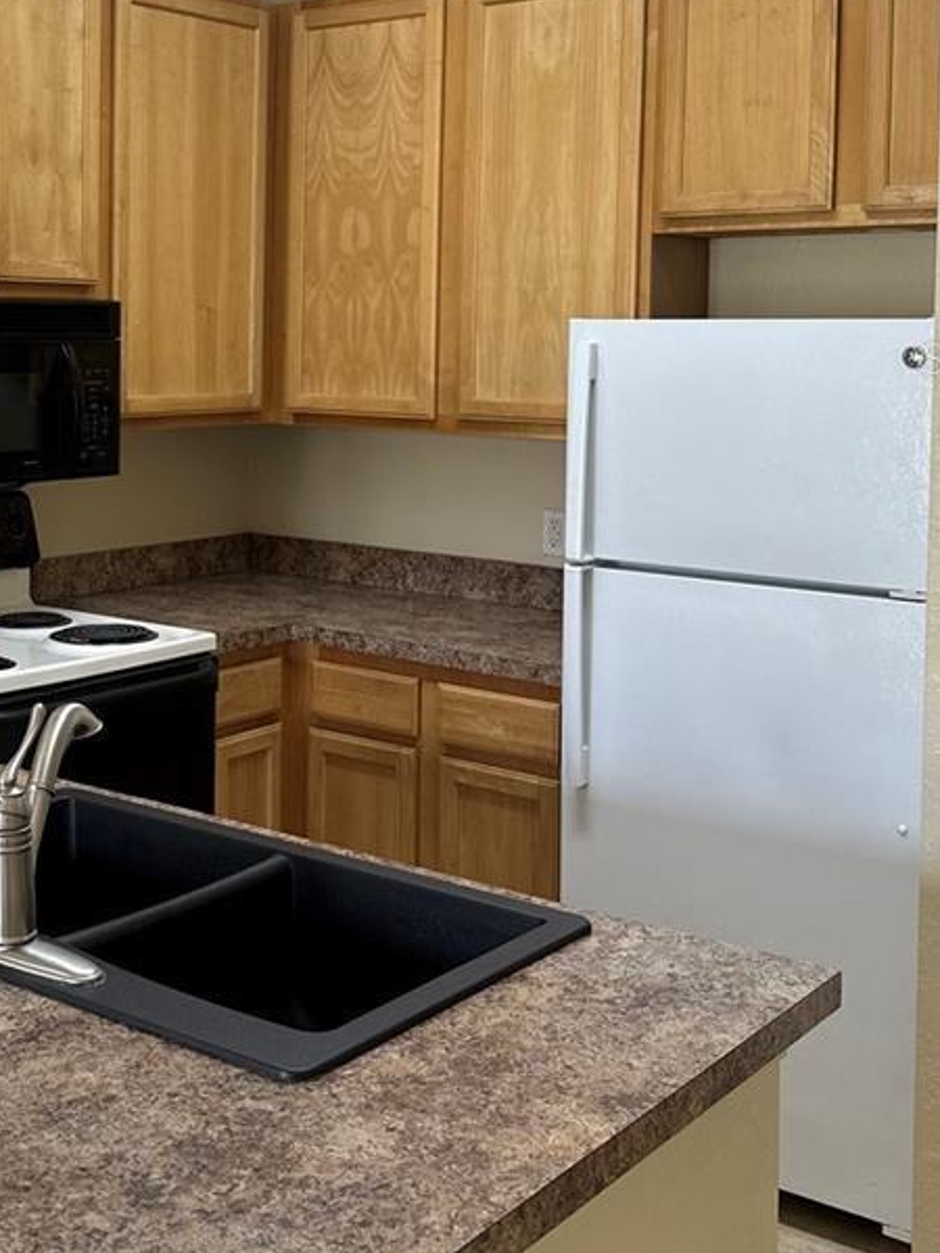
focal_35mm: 48
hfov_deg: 29.5
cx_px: 180
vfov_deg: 38.9
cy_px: 357
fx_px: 1738
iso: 125
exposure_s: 1/60
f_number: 1.78
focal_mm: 6.86
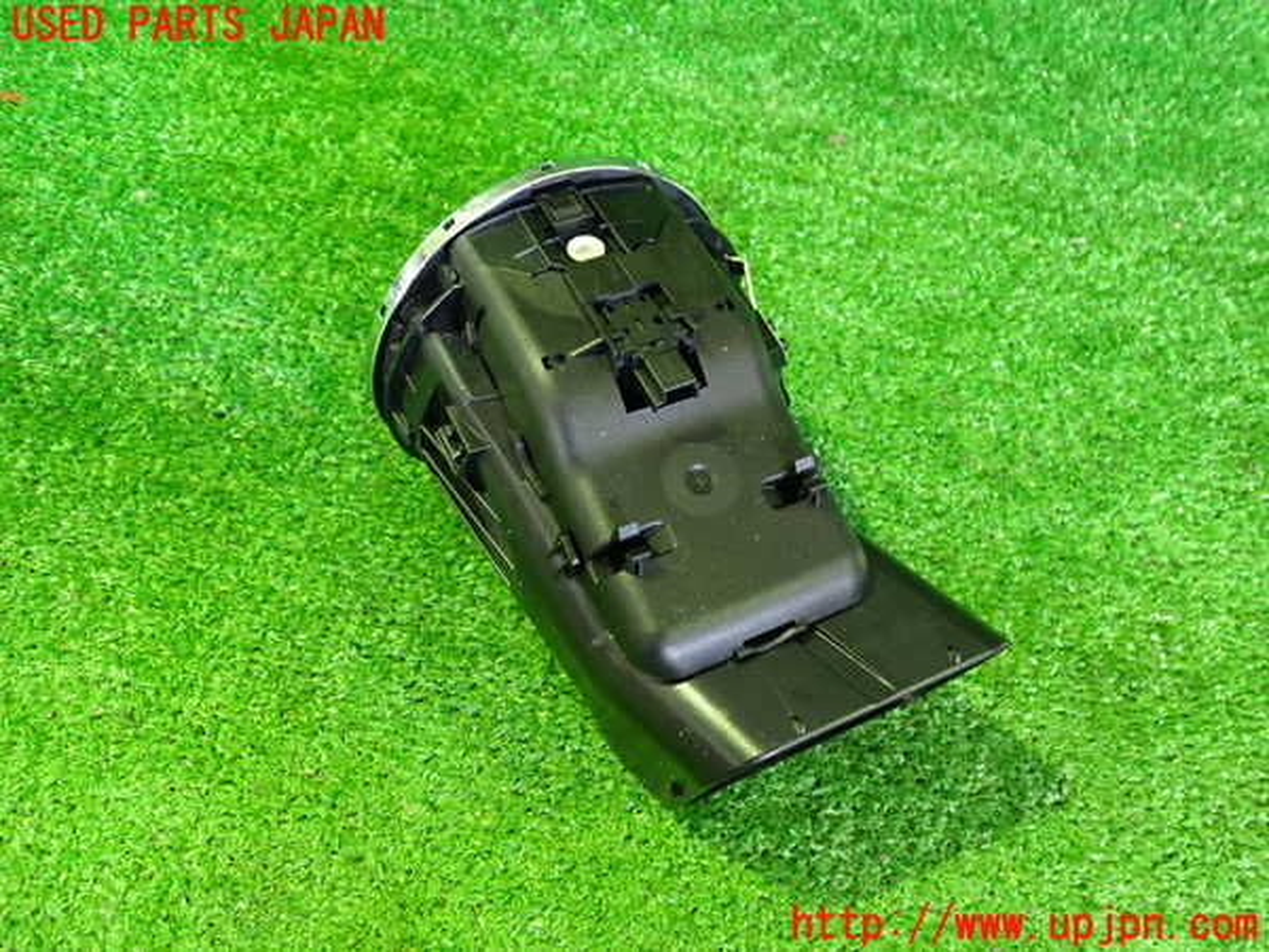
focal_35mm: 30
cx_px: 634
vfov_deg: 46.8
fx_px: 1100
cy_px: 476
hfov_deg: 60.0
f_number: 2.3
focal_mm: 5.4
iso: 800
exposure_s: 1/25
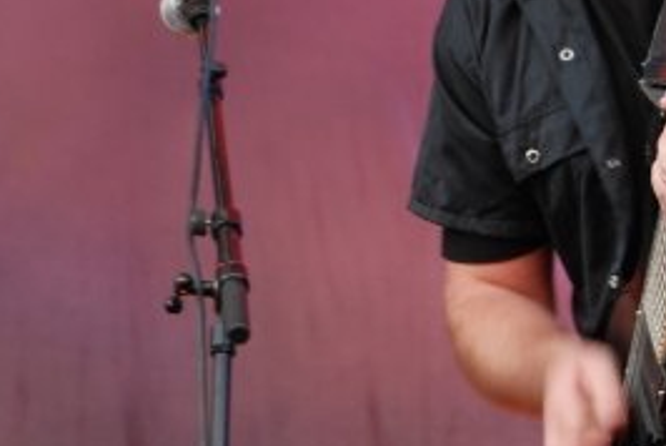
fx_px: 6064
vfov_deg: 4.2
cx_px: 699
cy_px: 148
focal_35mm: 327
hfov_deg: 6.3
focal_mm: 75
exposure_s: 1/60
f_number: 5.6
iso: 400
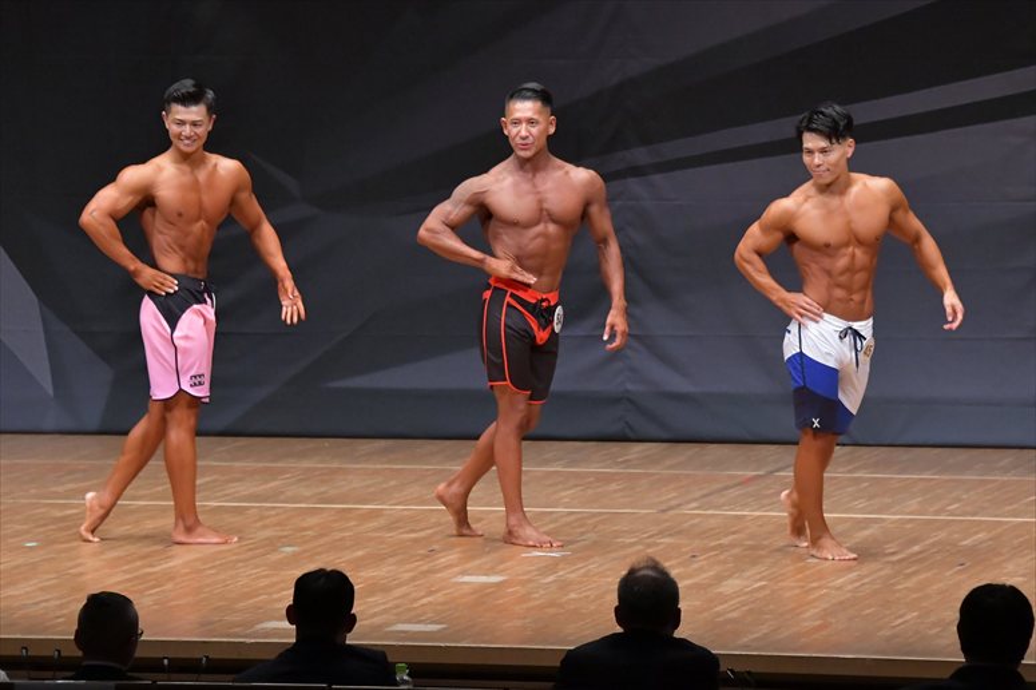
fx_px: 6242
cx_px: 518
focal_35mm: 217
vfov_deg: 6.3
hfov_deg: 9.5
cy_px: 345
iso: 6400
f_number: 5.6
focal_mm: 145
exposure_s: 1/400
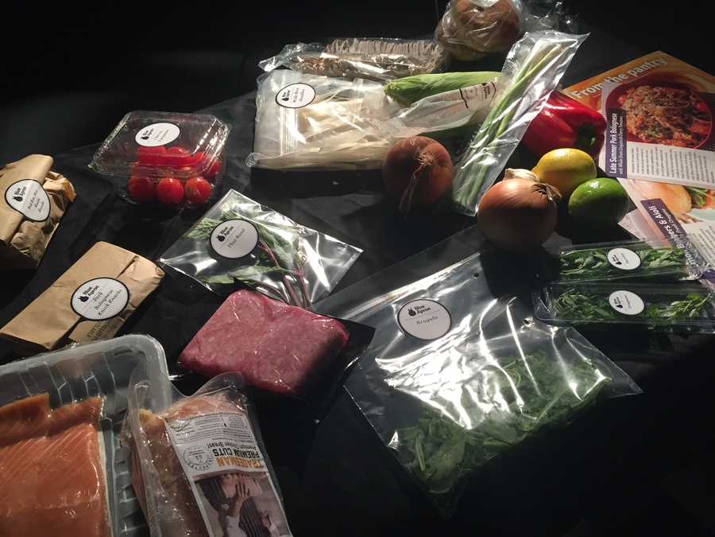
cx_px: 358
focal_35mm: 29
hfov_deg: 61.7
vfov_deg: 48.2
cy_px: 268
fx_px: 599
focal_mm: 4.15
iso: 50
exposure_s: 1/30
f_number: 2.2
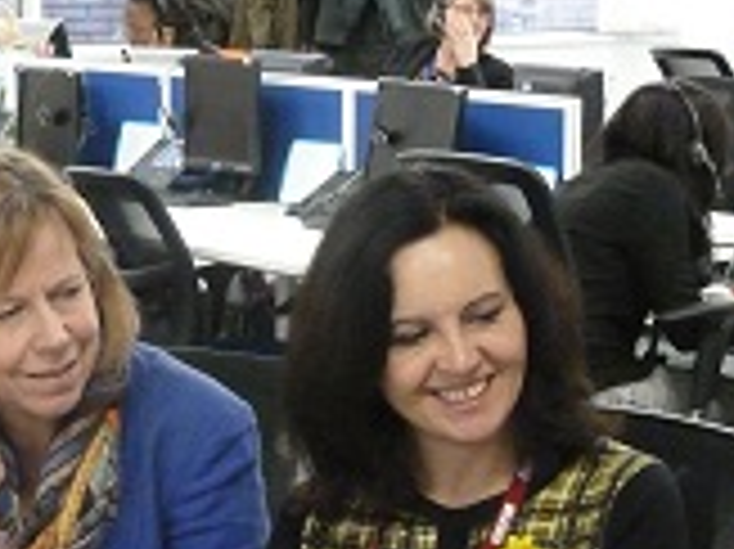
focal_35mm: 155
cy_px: 410
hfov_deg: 12.7
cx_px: 221
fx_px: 3284
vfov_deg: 9.5
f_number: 4.1
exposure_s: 1/15
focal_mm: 11.9
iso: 1000
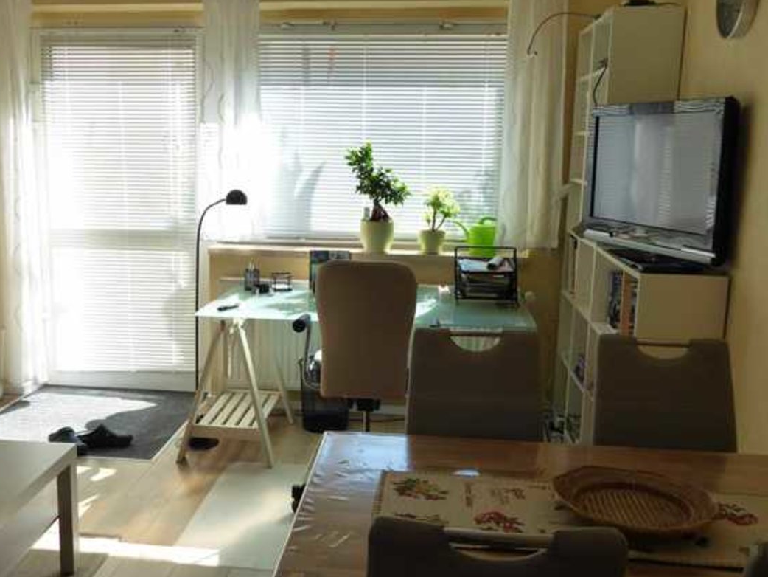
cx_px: 327
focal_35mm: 38
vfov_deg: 37.7
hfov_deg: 48.8
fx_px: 843
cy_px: 302
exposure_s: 1/80
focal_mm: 5.8
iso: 125
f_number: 3.6
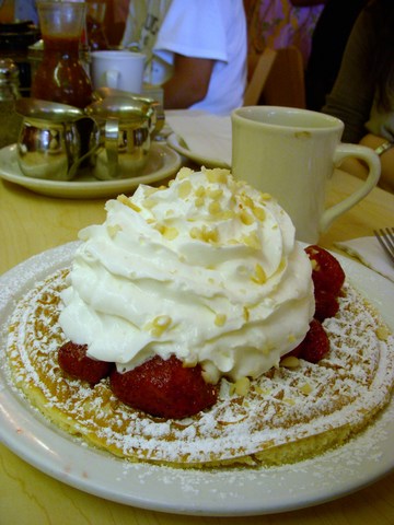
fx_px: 577
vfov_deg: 49.0
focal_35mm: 38
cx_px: 197
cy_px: 262
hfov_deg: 37.7
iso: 125
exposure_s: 1/30
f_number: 3.3
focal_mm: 6.3
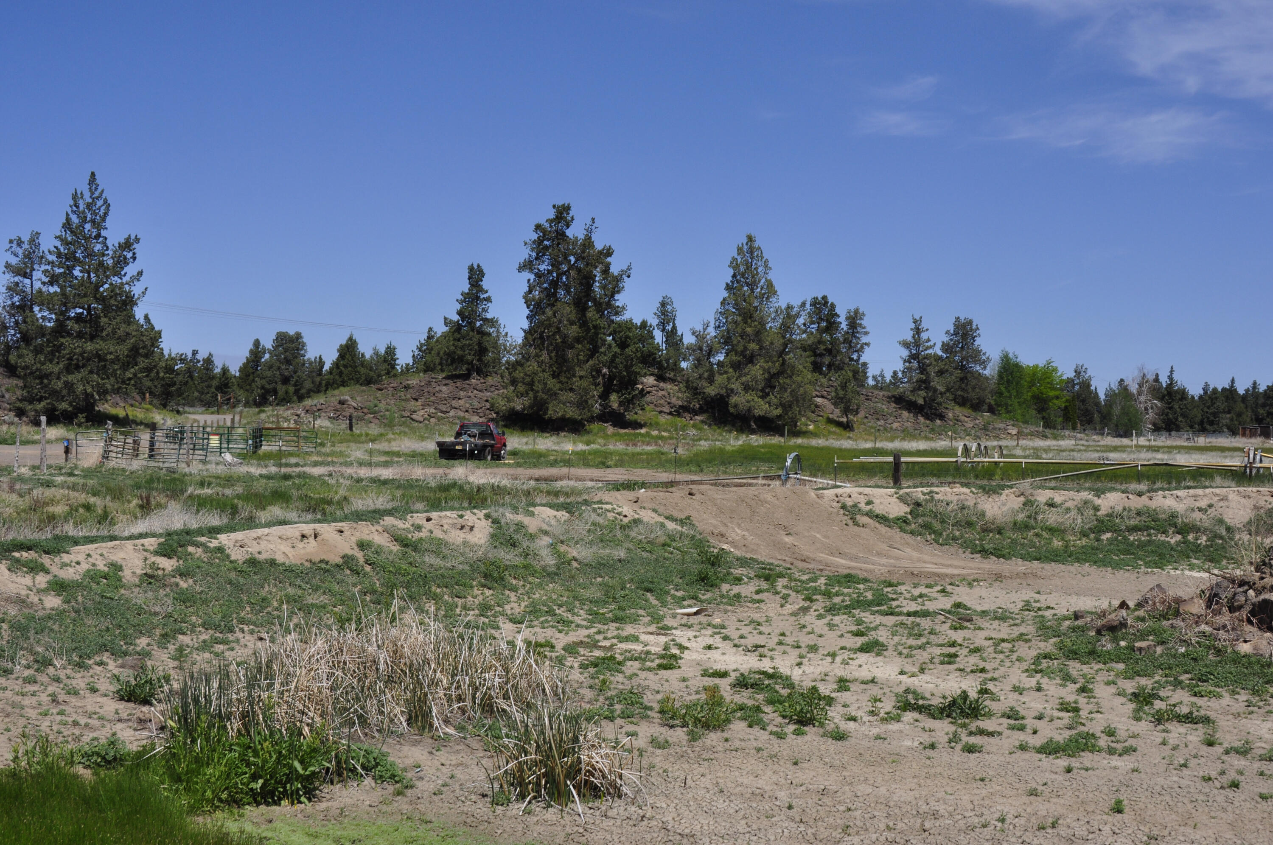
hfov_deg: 43.7
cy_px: 422
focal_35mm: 45
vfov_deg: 29.8
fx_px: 1589
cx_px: 636
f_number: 10
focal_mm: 30
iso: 200
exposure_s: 1/320
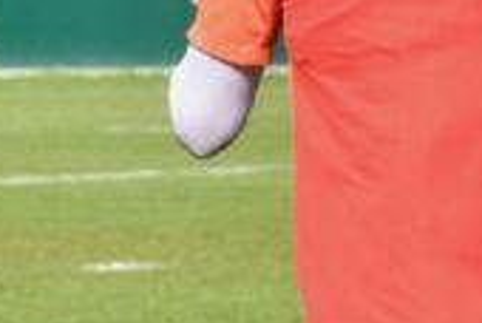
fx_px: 9293
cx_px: 55
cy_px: 23
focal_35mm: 693
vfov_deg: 2.0
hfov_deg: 3.0
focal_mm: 125
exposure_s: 1/640
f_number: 13
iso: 500
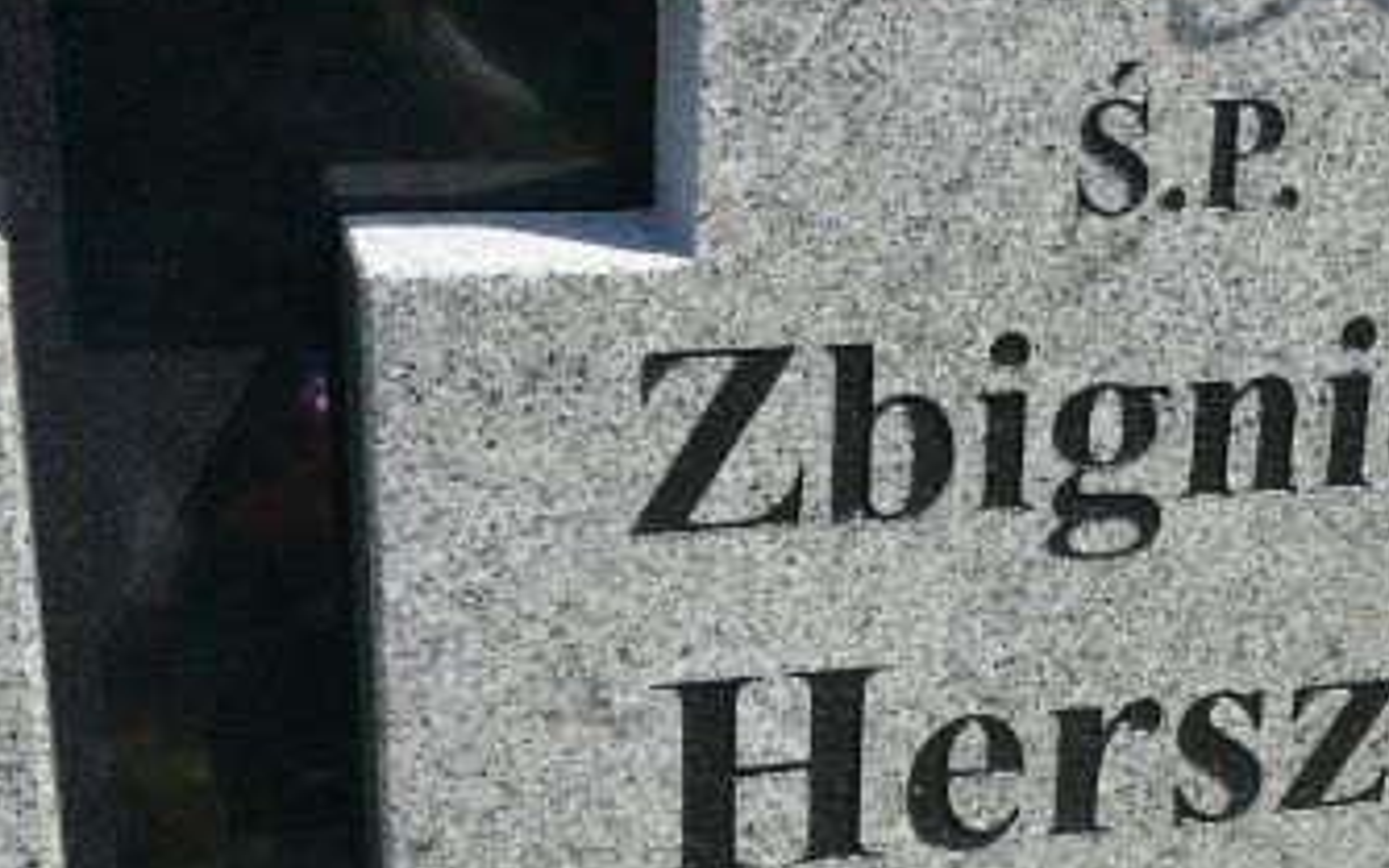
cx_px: 1081
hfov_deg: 28.4
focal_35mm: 71
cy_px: 743
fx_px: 2689
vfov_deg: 18.1
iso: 80
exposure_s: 1/320
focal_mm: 5.2
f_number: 5
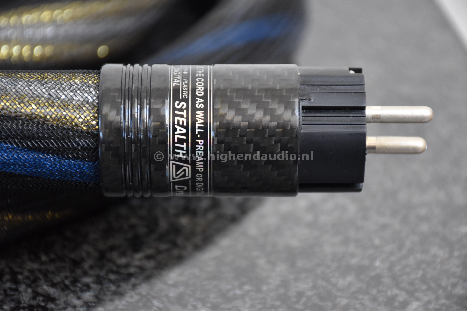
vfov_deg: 8.2
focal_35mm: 168
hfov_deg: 12.2
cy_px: 156
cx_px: 234
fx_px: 2179
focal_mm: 112
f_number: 5.6
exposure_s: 1/60
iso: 1100
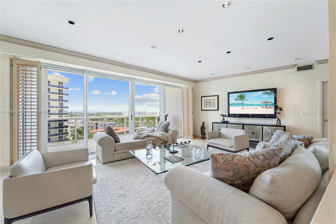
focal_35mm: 14
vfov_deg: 81.2
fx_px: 131
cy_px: 112
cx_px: 168
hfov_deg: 104.3
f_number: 8
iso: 100
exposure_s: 1/15
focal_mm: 14
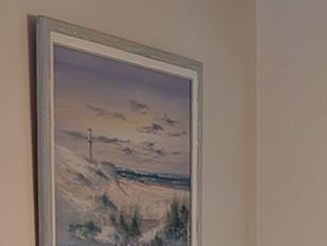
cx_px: 217
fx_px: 1163
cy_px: 399
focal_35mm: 123
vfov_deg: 11.4
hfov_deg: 16.0
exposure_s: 1/120
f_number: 1.68
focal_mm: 6.9
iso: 167
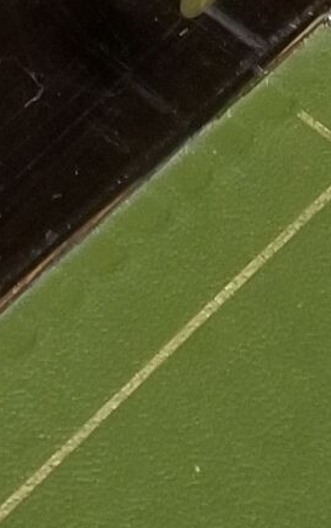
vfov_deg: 10.8
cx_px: -298
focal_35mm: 182
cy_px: -415
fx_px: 2623
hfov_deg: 7.0
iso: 320
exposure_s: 1/10
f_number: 1.7
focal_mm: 4.25
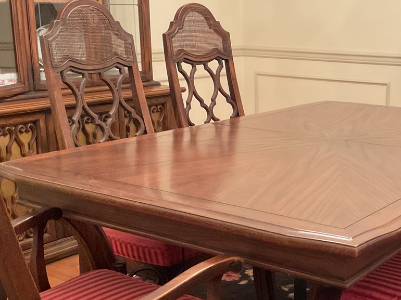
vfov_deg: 25.5
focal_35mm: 57
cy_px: 200
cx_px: 316
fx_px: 660
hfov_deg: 32.9
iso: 320
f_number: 1.8
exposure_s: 1/40
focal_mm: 3
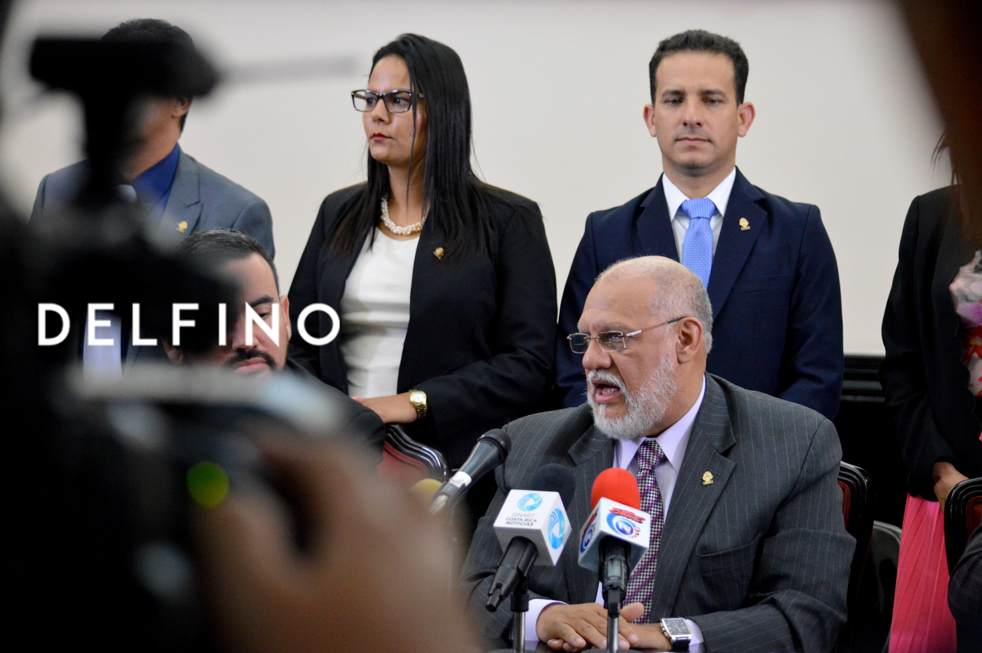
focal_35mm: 108
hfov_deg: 18.9
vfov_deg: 12.7
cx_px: 491
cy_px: 326
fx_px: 2943
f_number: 4.5
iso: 3200
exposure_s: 1/80
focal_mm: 72
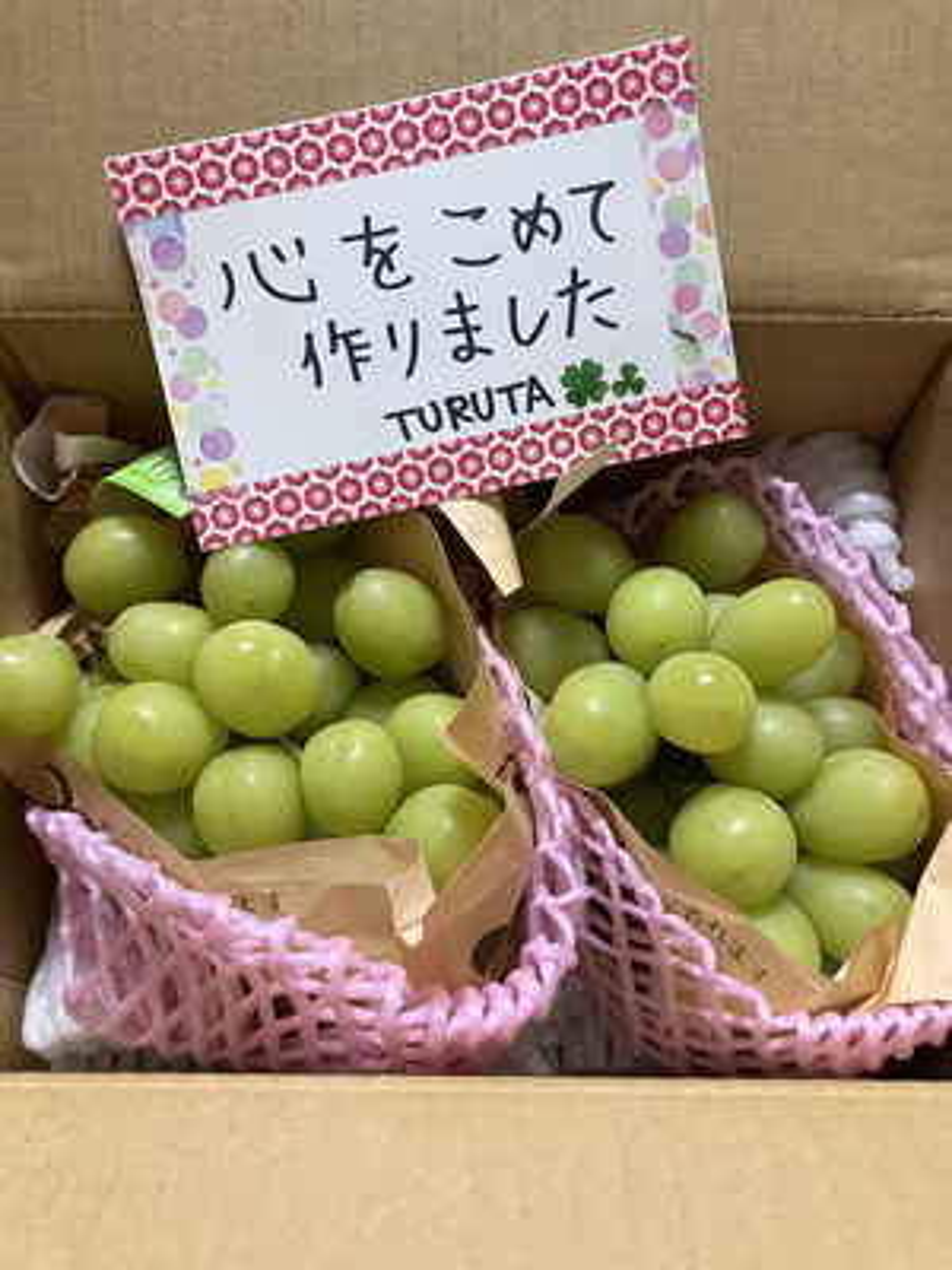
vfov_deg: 63.4
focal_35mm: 28
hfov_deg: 49.7
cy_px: 635
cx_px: 476
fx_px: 1027
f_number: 1.8
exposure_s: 1/50
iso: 125
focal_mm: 3.99
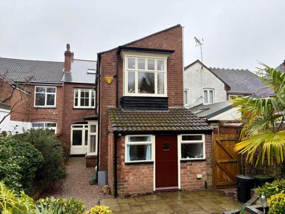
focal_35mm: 26
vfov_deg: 53.0
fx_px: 214
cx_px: 142
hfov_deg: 67.3
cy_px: 107
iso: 50
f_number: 1.6
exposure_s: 1/164
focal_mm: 5.96
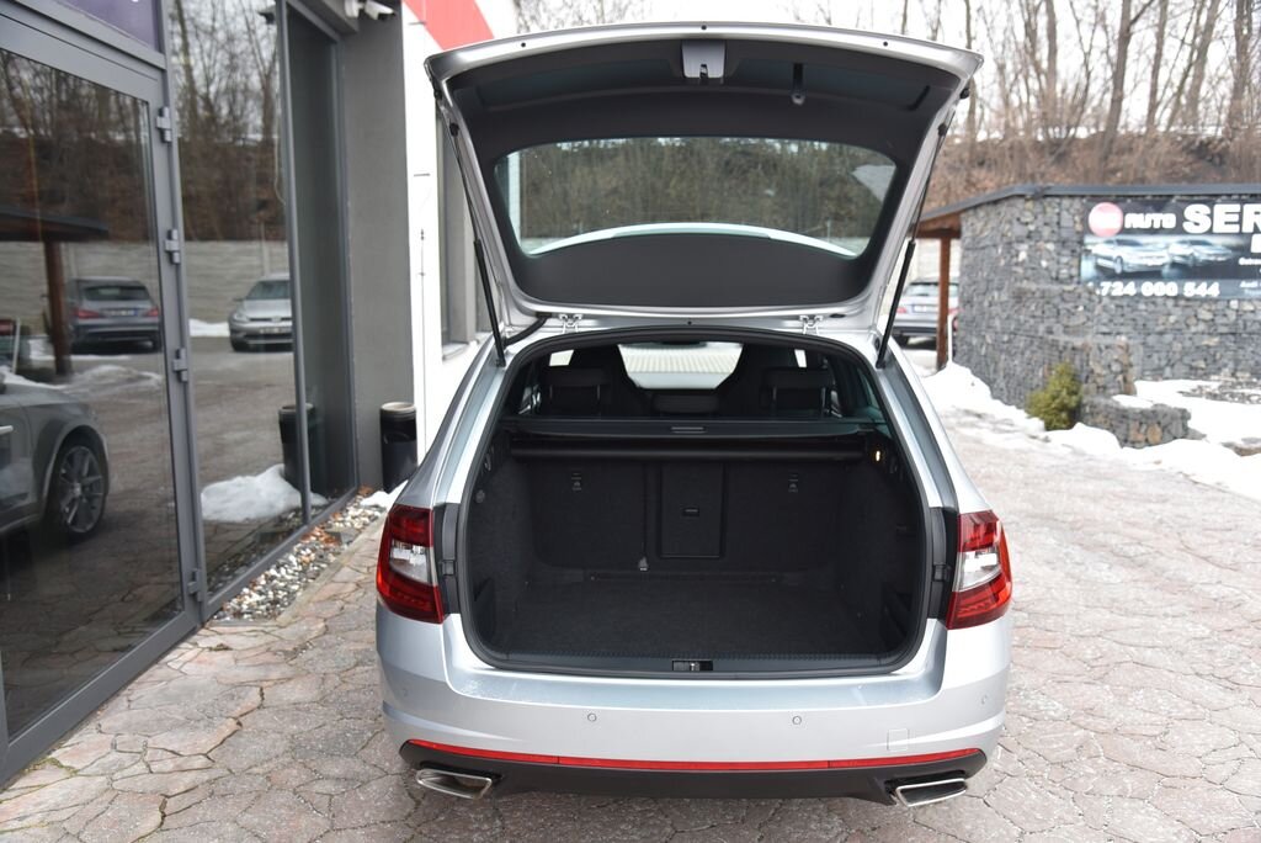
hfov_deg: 60.3
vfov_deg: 42.4
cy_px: 422
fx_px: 1086
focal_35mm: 31
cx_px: 630
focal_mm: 31
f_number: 4.5
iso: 500
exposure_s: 1/80
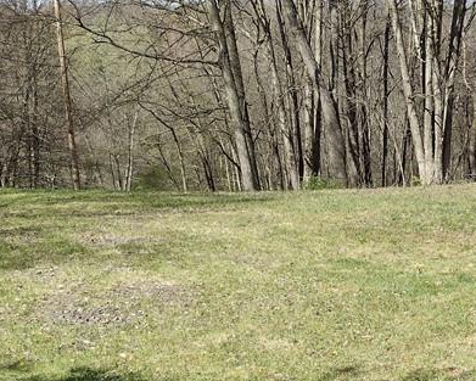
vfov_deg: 21.8
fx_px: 972
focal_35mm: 69
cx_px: 541
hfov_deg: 25.3
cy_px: 330
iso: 100
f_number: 1.7
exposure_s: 1/951
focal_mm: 4.71
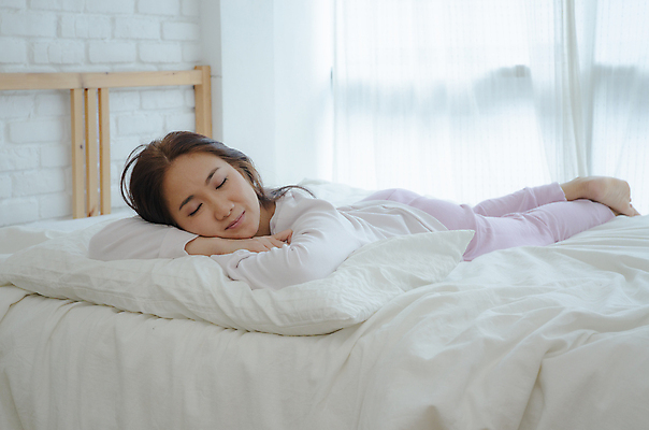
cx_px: 324
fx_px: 1295
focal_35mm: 72
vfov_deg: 18.8
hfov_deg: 28.1
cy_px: 215
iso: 100
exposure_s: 1/60
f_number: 4.5
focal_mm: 48
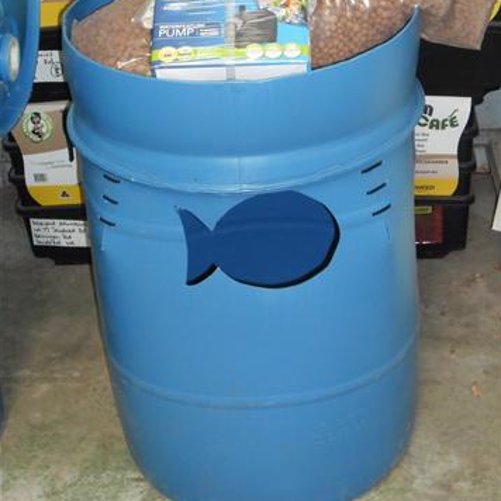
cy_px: 217
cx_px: 252
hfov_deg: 27.7
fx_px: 1015
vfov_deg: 27.7
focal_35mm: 62
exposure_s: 1/60
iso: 200
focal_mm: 9.3
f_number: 5
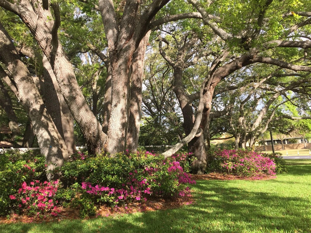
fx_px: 261
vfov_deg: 48.2
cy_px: 116
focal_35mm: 29
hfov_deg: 61.7
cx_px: 156
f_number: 2.2
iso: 32
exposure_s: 1/557
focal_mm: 4.15
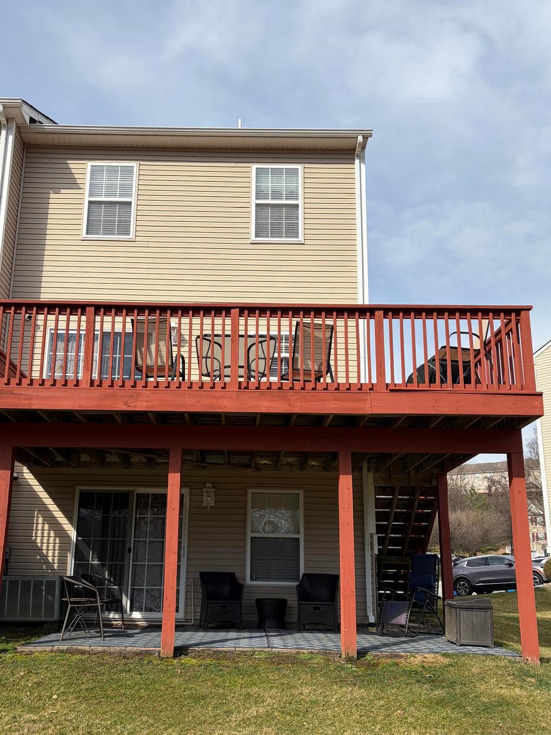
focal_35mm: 32
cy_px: 425
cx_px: 245
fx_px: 679
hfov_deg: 44.1
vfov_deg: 56.5
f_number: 1.6
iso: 64
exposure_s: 1/3831
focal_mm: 5.96
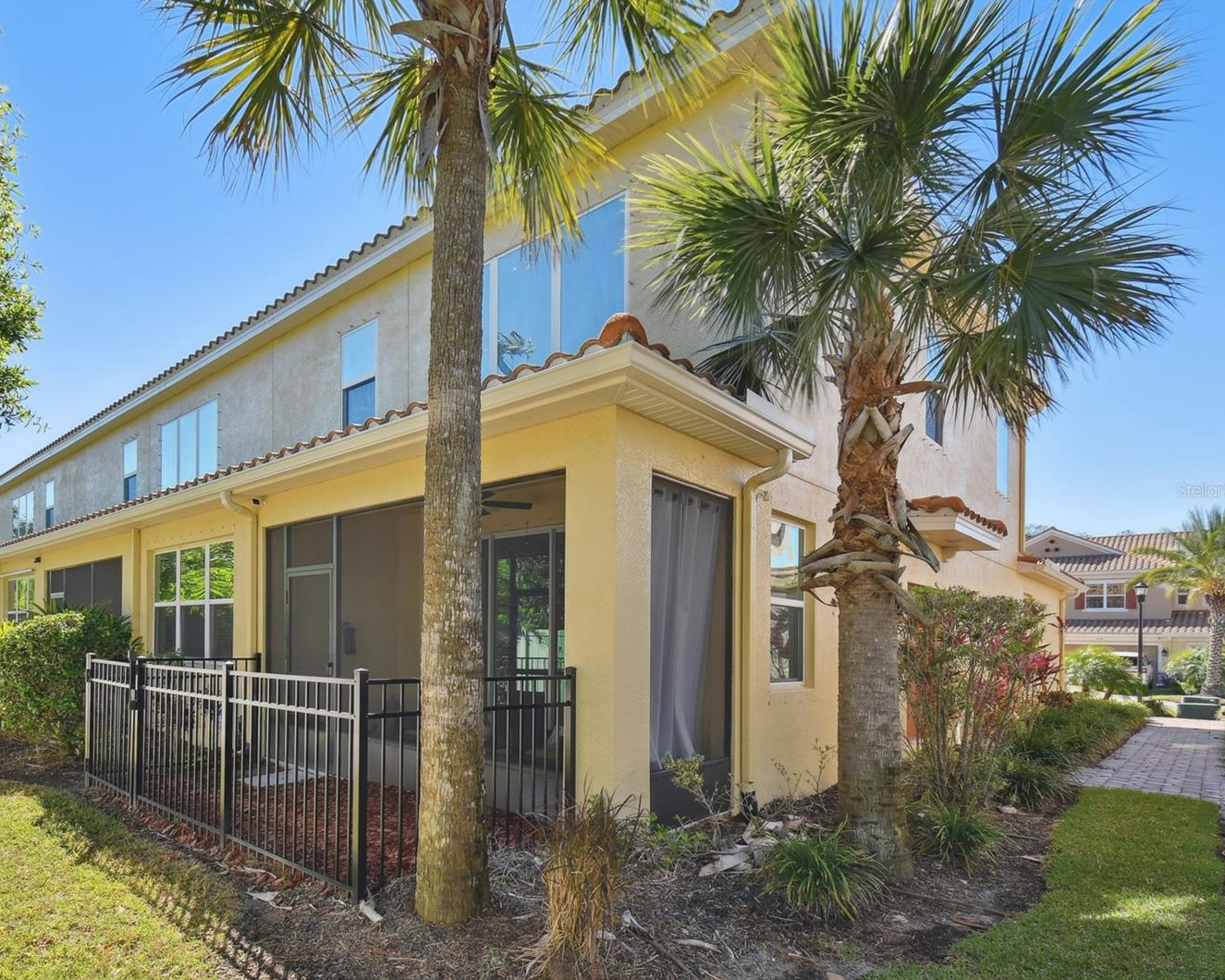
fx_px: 616
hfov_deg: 89.0
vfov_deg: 77.0
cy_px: 490
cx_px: 520
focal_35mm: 17
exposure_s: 1/125
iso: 100
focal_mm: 10
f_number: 7.1
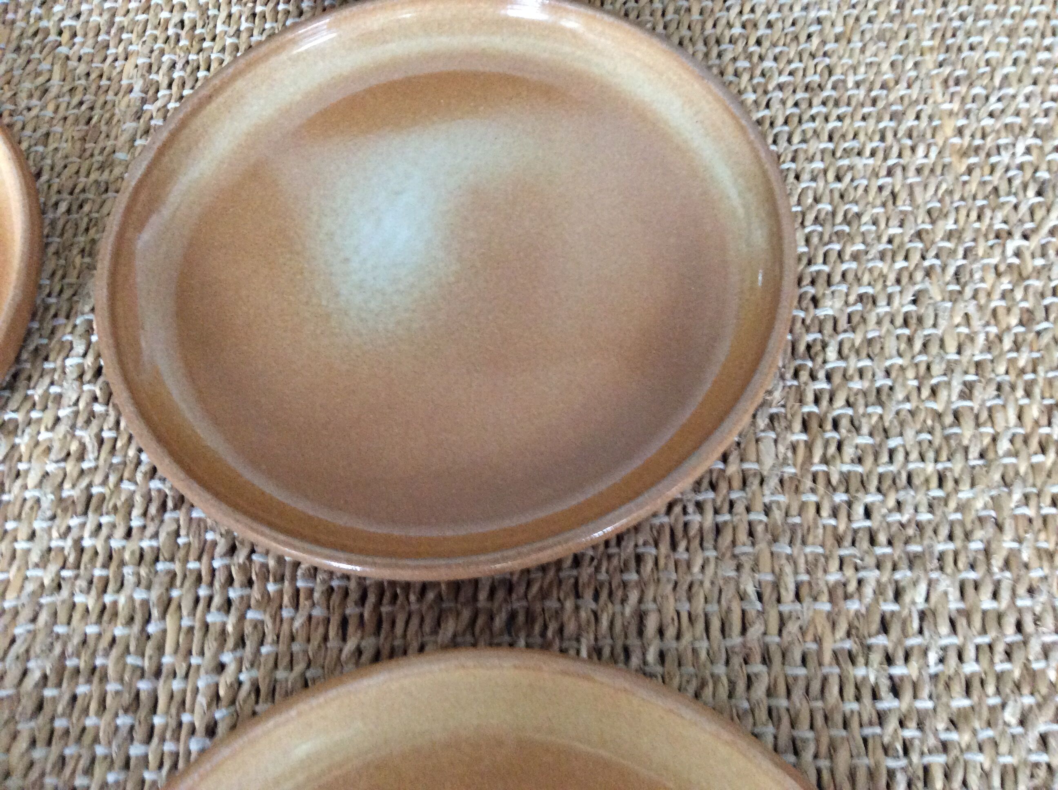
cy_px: 395
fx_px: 977
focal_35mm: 32
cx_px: 529
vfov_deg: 44.1
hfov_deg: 56.9
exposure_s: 1/17
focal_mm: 3.3
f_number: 2.4
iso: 250
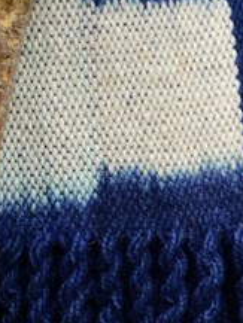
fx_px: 13241
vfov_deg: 1.4
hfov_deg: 1.1
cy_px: 944
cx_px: -144
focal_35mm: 1416
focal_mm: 200
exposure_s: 1/200
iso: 400
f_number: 10
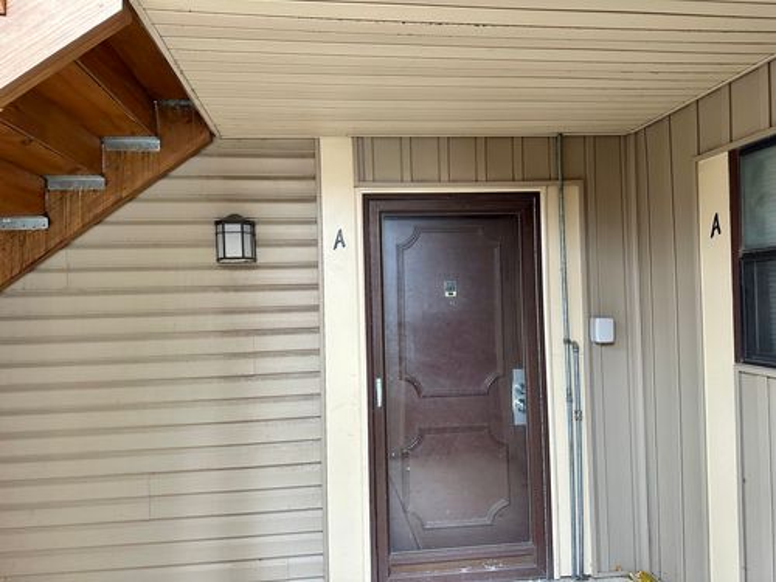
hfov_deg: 71.6
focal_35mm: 24
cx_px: 388
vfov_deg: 56.8
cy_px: 291
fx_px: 538
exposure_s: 1/79
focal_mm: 6.86
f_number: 1.78
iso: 250
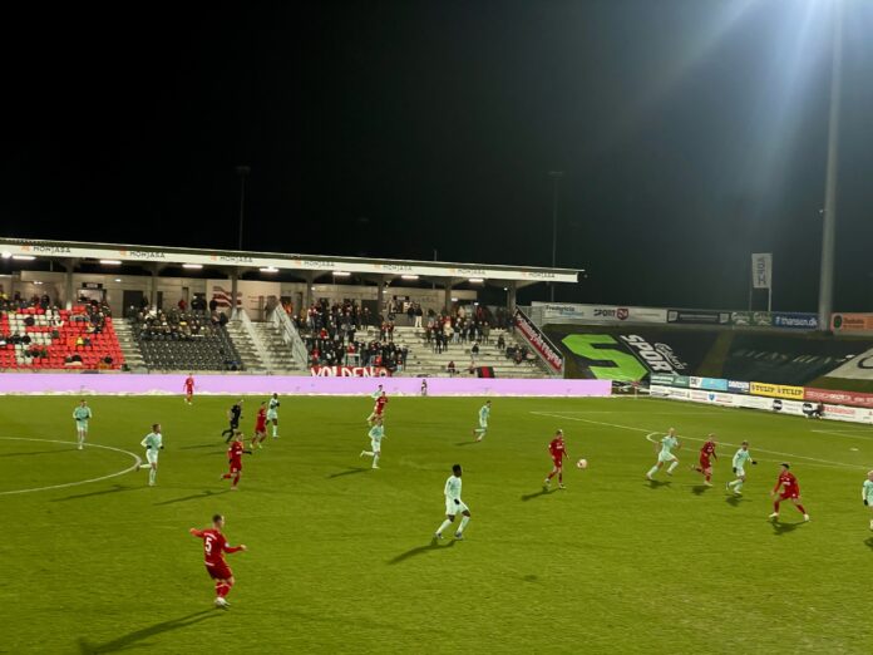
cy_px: 328
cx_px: 436
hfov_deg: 36.8
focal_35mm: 52
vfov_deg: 28.0
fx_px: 1311
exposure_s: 1/101
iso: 80
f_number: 2
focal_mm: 6
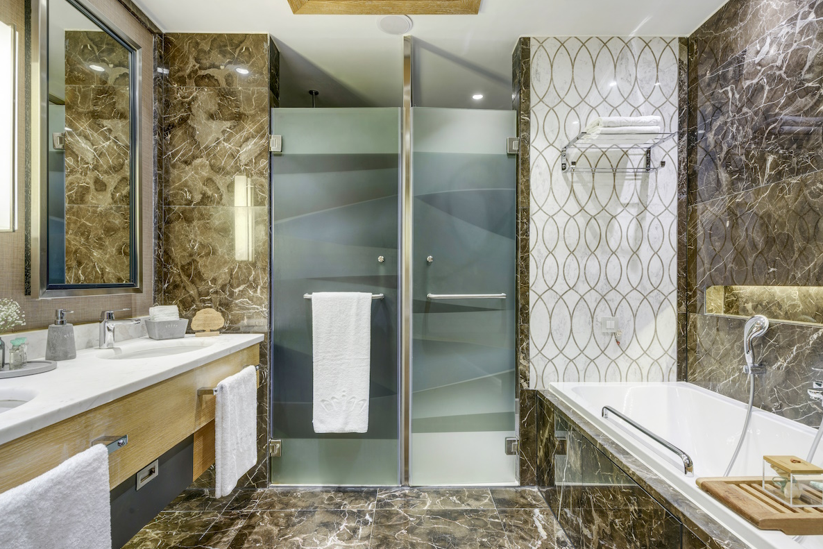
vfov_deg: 70.4
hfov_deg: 93.3
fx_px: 389
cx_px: 420
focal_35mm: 17
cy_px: 294
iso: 100
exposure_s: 1.6
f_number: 11
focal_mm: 14
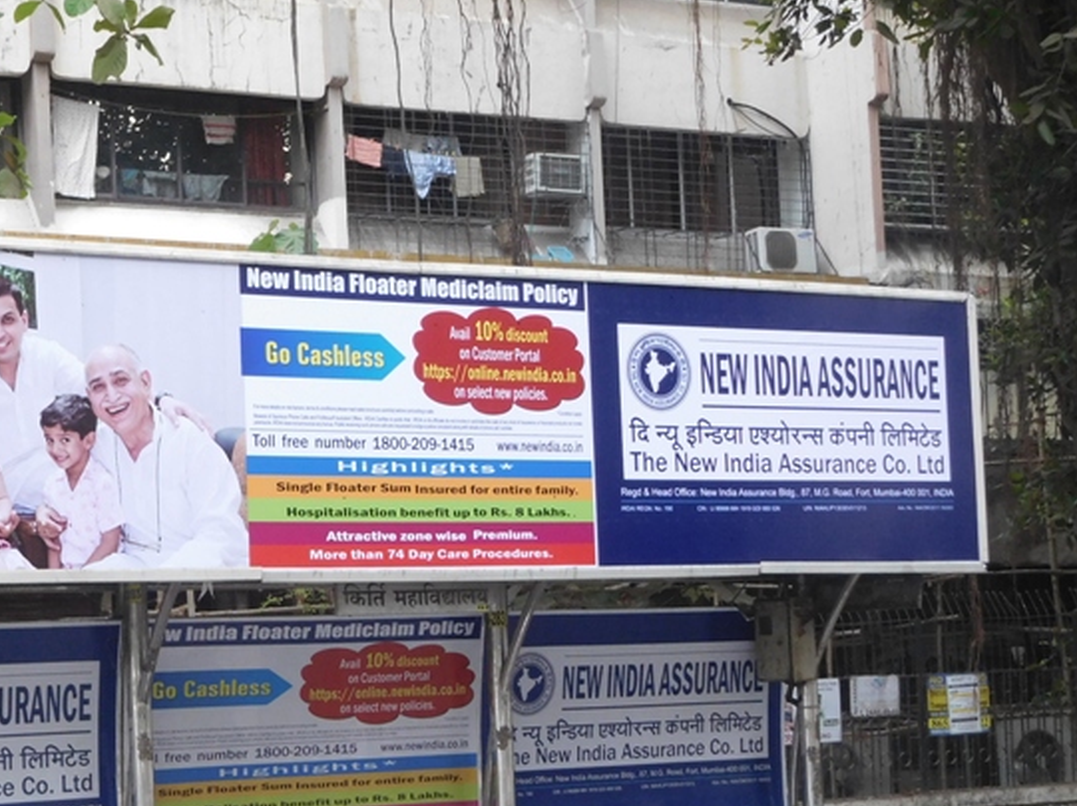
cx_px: 297
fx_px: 2301
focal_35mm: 74
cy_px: 573
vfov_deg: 19.8
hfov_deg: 26.1
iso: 400
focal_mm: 8.9
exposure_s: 1/30
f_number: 4.1
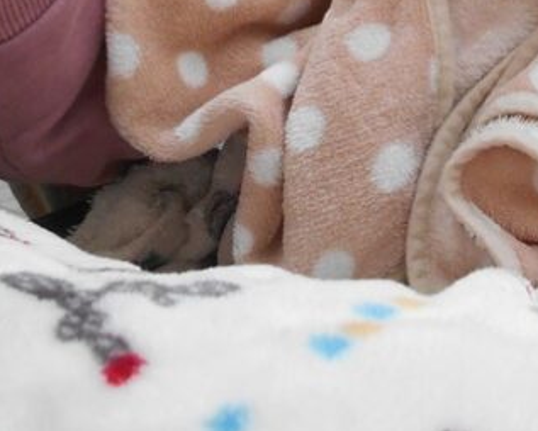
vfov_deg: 17.6
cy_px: -129
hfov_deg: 22.5
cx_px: 526
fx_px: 1306
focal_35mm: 82
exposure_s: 1/250
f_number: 3.4
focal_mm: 4.7
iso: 220
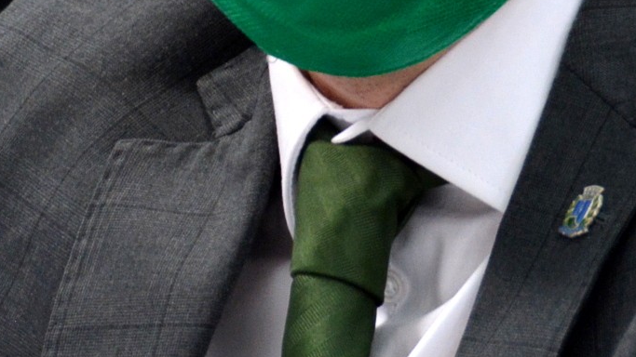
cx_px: 41
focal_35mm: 1378
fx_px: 23236
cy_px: 40
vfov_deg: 0.9
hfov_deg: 1.6
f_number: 5.6
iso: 900
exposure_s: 1/125
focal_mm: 200
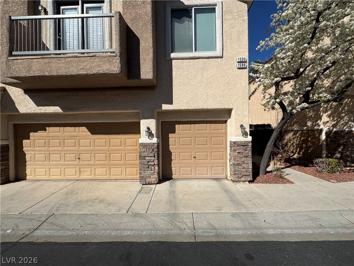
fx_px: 143
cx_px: 177
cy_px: 133
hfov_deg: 102.1
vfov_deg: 85.7
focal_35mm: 14
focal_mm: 2.22
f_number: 2.2
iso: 40
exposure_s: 1/3906
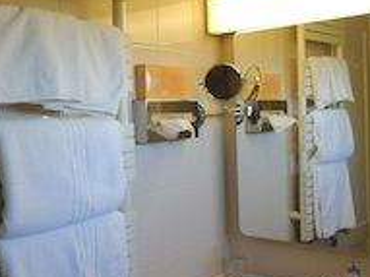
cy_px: 139
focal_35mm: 44
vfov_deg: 32.8
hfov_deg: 42.9
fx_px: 470
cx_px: 209
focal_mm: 4.3
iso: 100
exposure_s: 1/40
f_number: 3
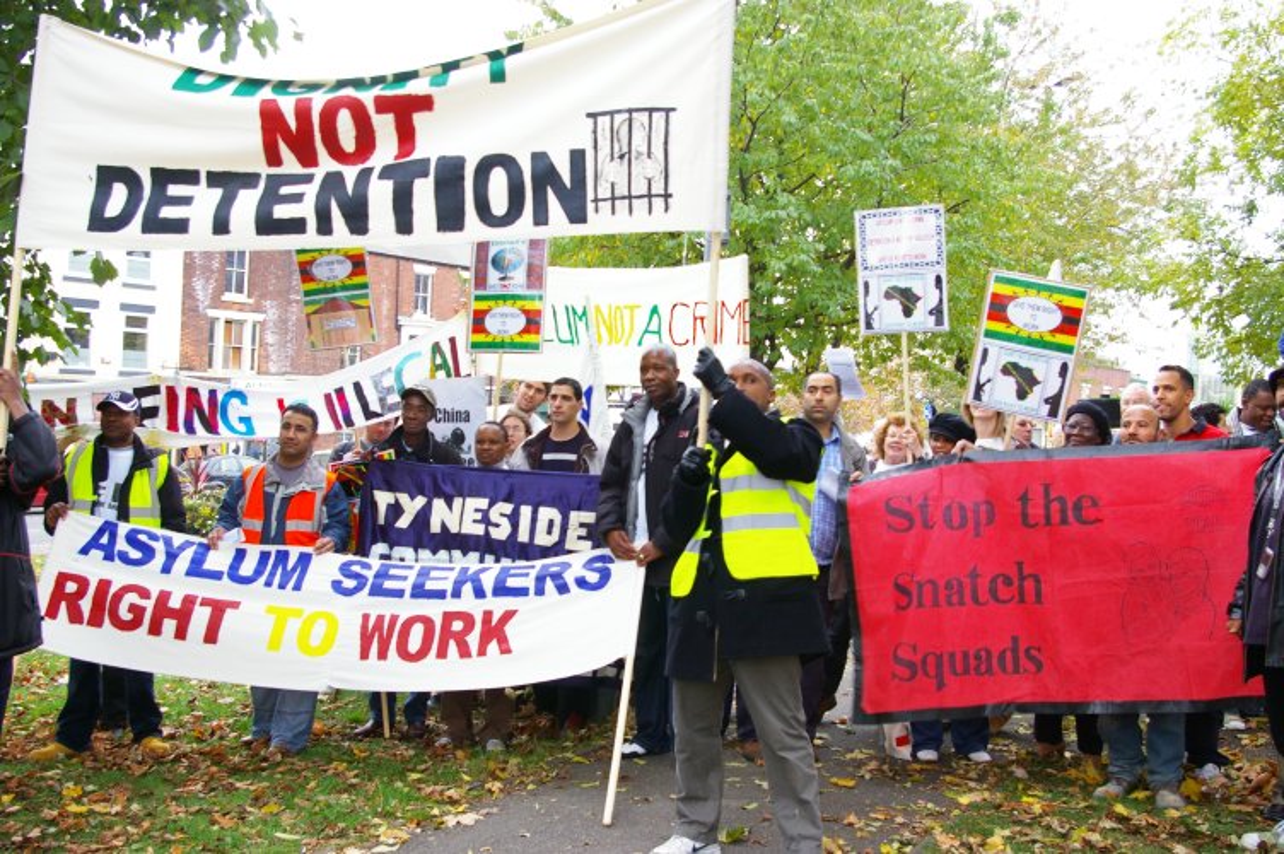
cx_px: 642
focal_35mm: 39
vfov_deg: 34.1
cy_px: 427
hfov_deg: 49.6
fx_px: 1390
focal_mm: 26
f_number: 5.6
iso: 400
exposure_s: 1/20
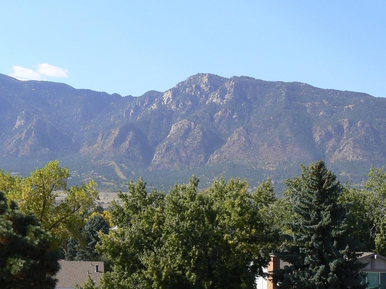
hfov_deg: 22.0
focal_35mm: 88
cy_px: 168
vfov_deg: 16.8
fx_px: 982
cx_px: 92
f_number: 5.6
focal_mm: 9.3
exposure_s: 1/250
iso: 80
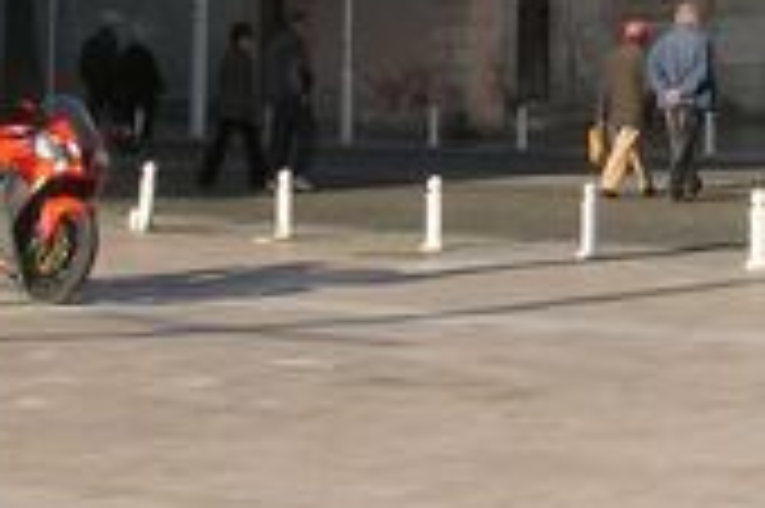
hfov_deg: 13.6
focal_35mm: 149
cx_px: 729
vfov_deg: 8.8
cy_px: -373
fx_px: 3163
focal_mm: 7.8
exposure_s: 1/350
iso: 100
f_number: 5.6
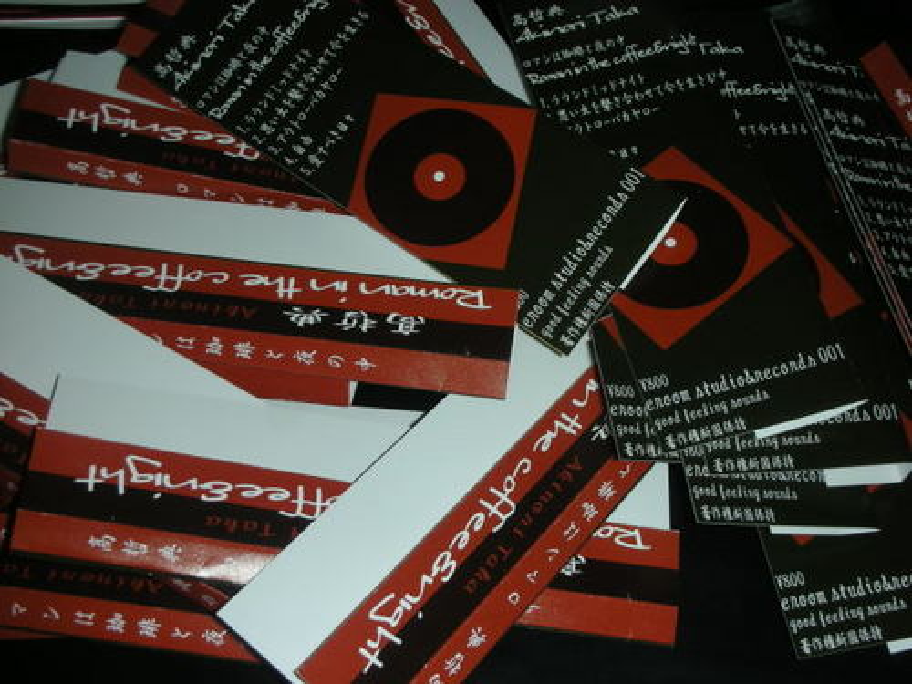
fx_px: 1396
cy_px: 342
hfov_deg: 36.2
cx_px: 456
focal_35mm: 53
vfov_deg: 27.5
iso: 50
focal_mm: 8.8
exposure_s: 1/60
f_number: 9.9
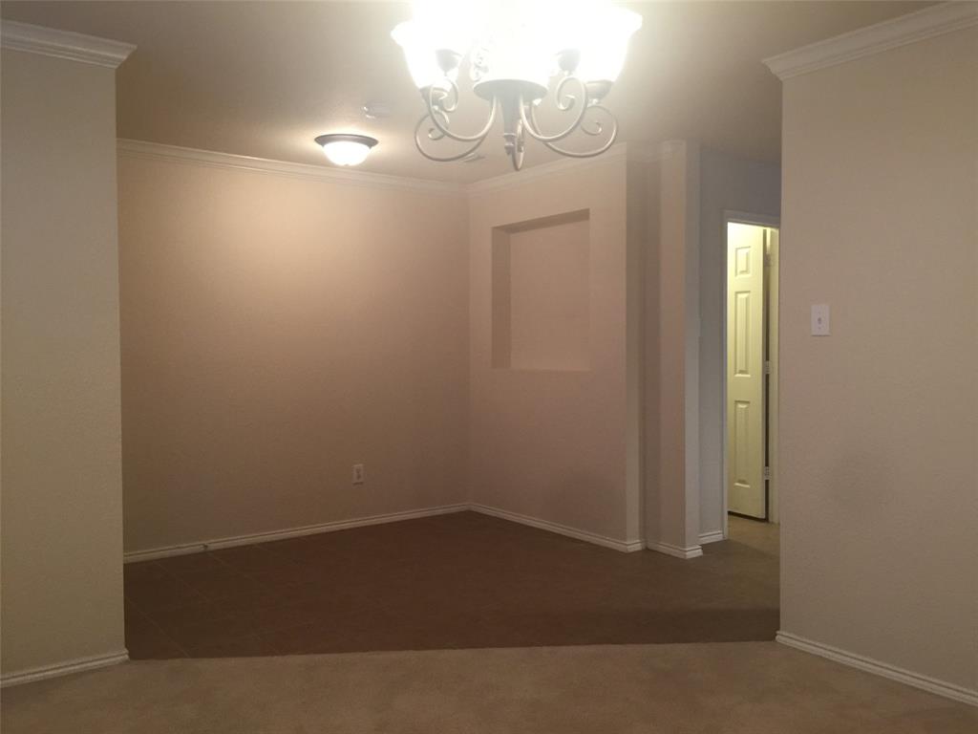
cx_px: 489
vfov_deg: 48.2
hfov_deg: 61.7
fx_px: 819
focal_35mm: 29
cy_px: 367
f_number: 2.2
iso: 100
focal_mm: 4.15
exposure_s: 1/15
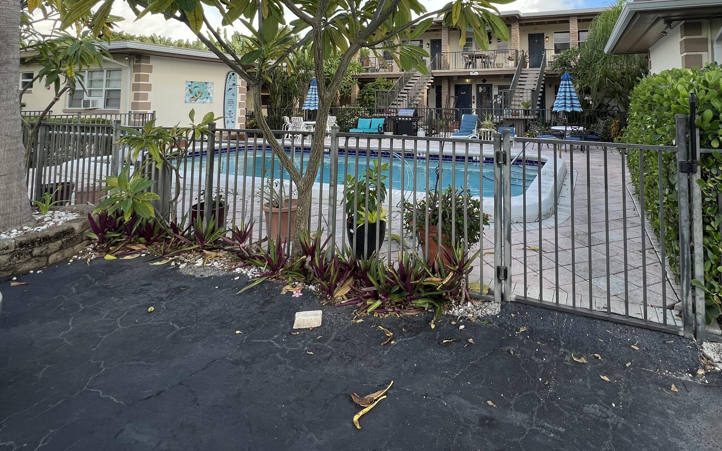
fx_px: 374
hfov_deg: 86.7
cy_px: 81
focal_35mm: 19
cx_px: 440
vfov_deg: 56.9
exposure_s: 1/265
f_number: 1.8
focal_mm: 1.57
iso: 32
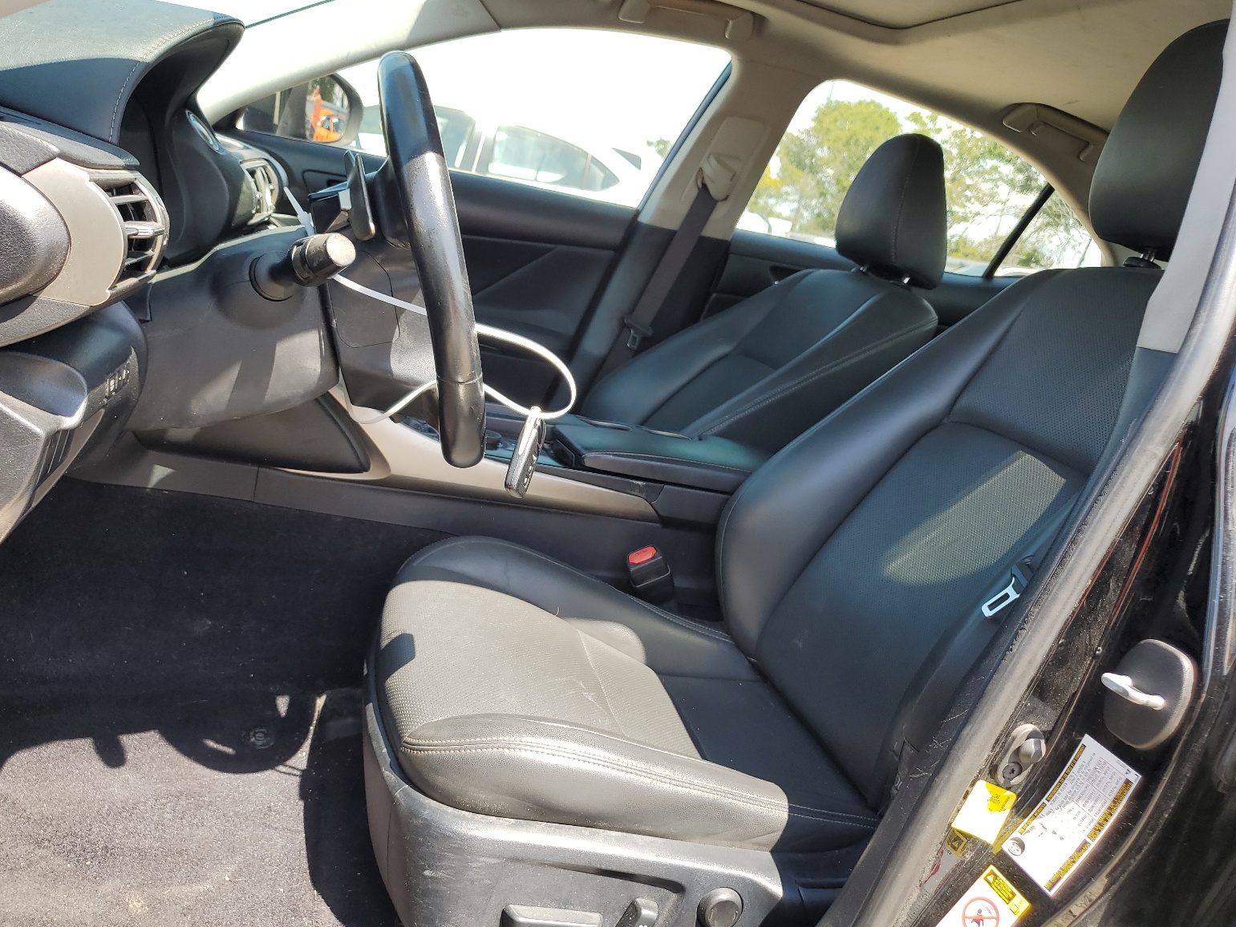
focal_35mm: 27
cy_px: 475
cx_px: 597
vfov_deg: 51.4
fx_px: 964
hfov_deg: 65.3
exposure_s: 1/385
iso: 50
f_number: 1.5
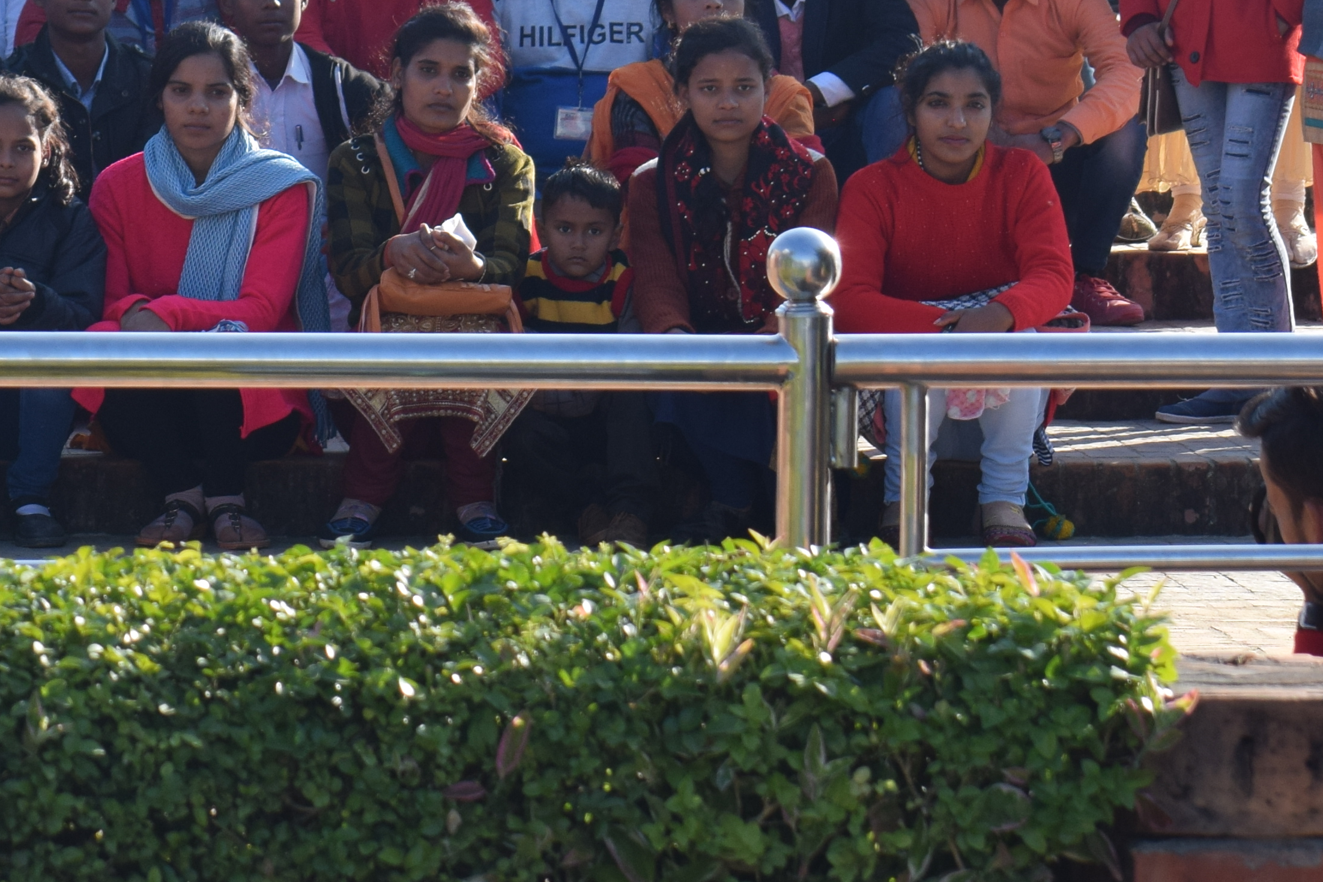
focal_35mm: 286
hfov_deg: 7.2
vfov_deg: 4.8
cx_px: -223
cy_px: 56
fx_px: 10510
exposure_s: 1/250
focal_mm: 70
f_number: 8
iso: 200
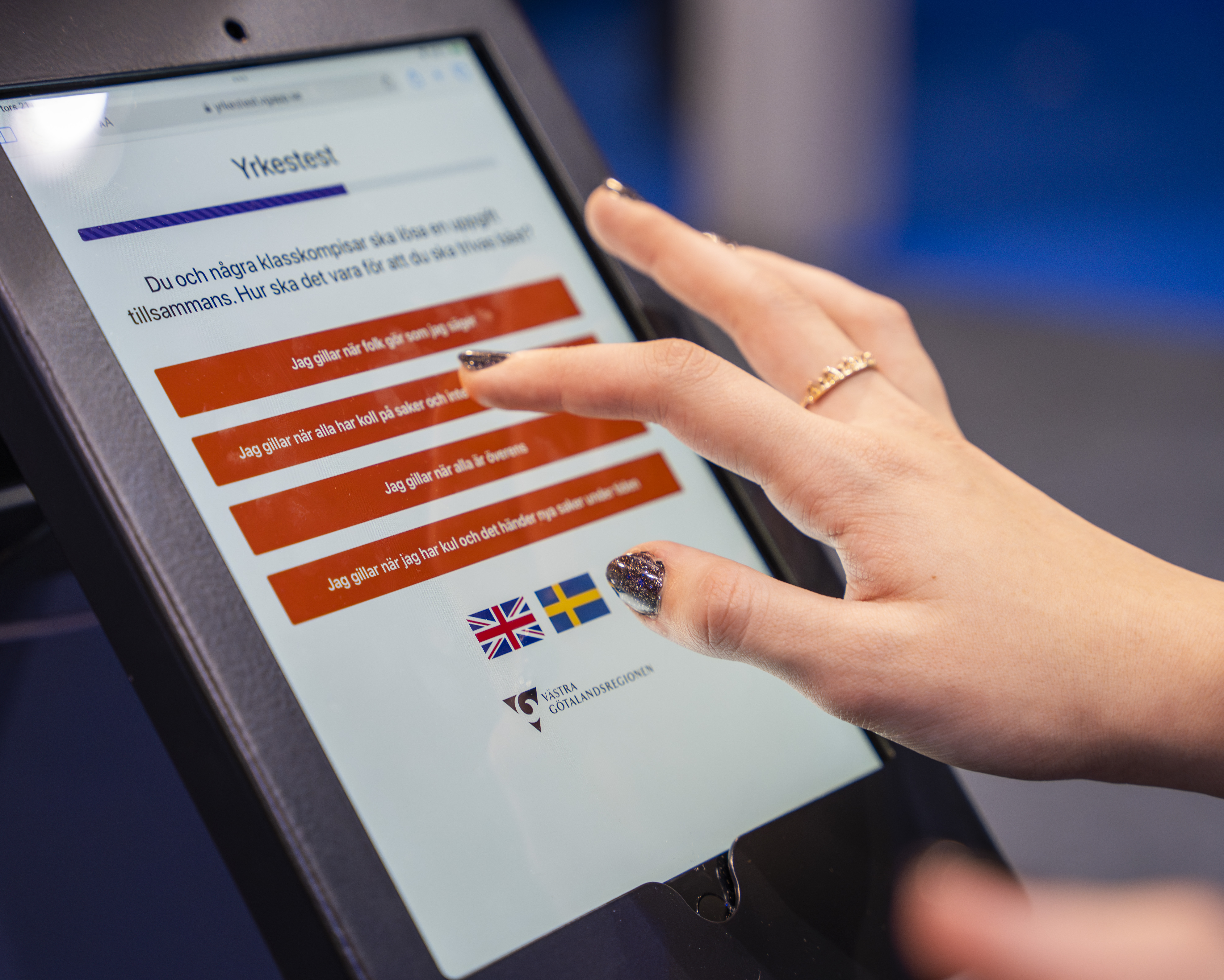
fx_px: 2862
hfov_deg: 24.1
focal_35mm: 79
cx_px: 588
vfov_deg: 19.4
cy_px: 489
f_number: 3.5
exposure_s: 1/125
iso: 800
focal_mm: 70
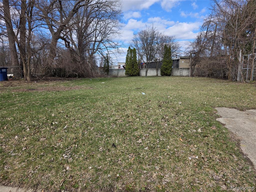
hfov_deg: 73.9
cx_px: 128
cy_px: 96
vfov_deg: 58.9
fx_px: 170
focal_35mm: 23
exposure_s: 1/5017
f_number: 1.7
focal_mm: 6.3
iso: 80
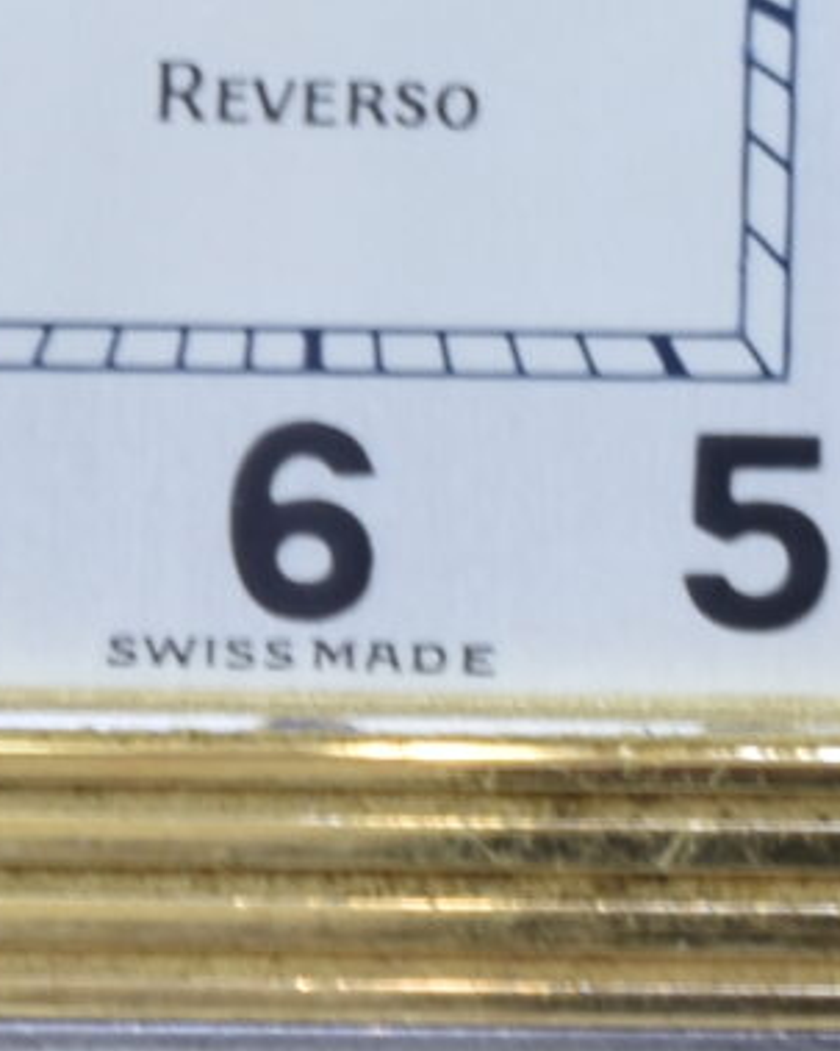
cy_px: 101
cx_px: 579
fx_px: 26612
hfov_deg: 1.8
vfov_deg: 2.3
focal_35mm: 856
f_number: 14
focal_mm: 90
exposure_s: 1/2.5
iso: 100
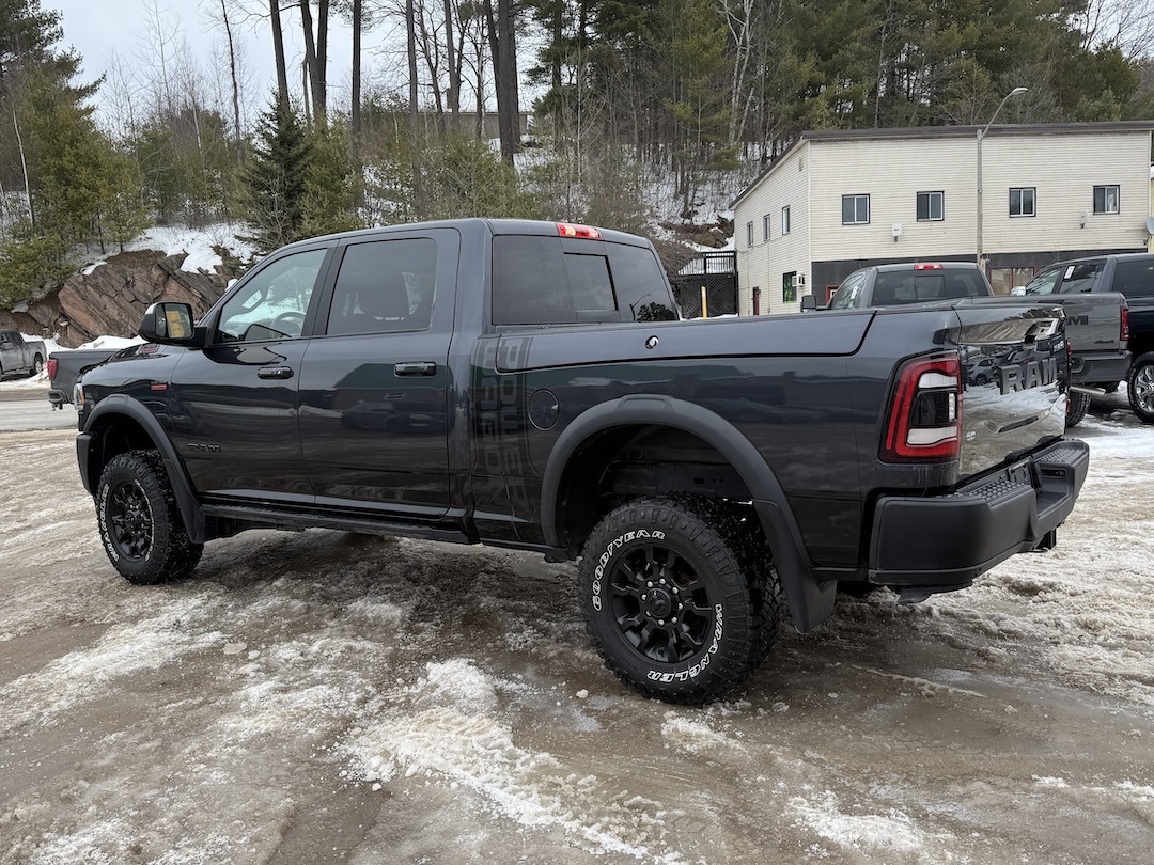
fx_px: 800
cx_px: 577
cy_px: 432
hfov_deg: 71.6
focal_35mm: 24
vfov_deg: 56.8
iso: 80
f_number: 1.78
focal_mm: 6.76
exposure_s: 1/1410
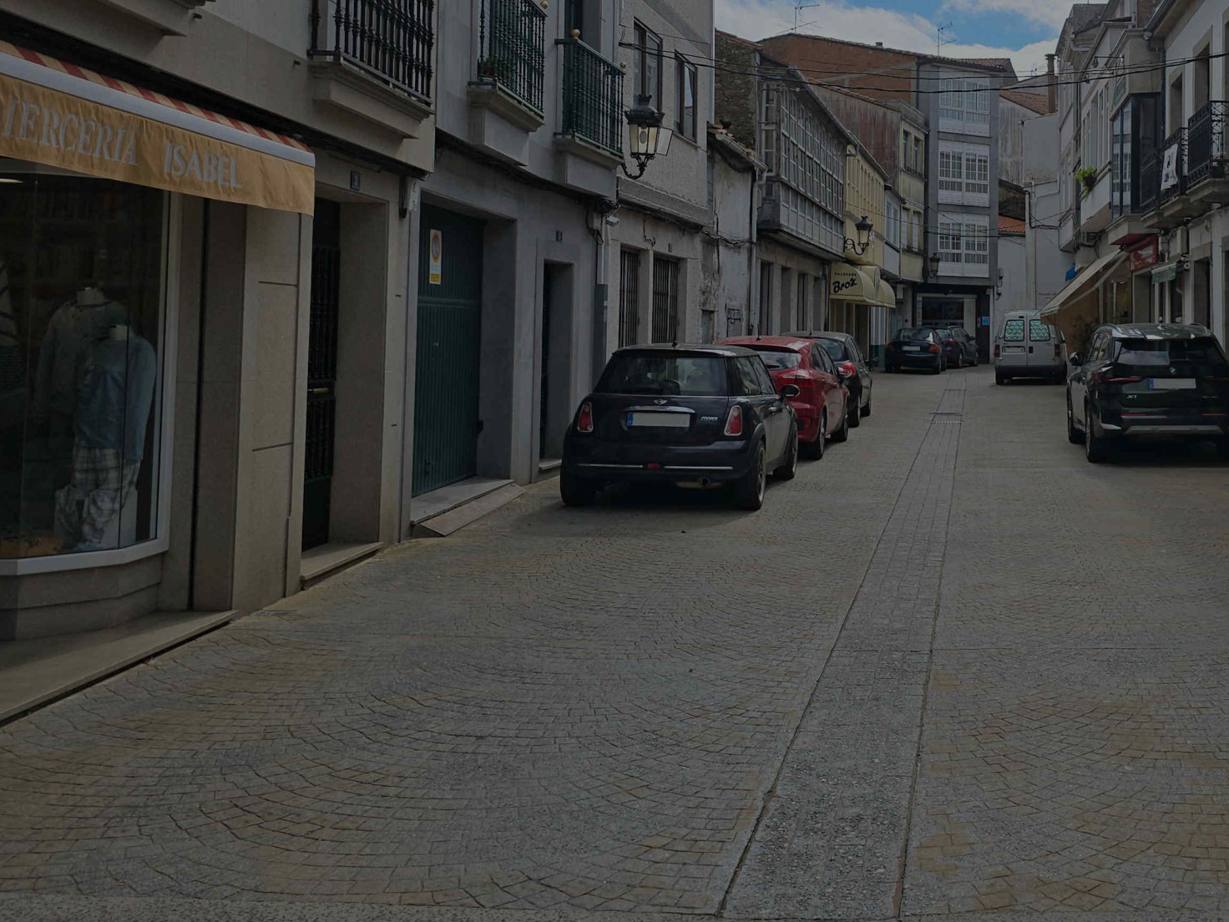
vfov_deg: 35.4
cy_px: 275
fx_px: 1420
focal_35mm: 40
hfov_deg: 44.7
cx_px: 965
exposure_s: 1/2228
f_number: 1.7
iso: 12
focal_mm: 6.3
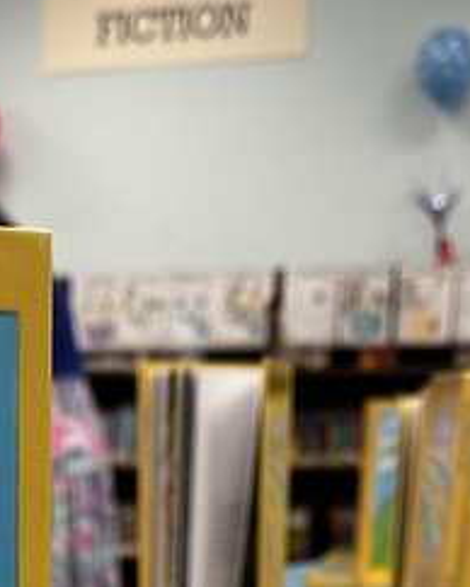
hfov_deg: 15.3
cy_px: 990
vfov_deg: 16.7
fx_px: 1719
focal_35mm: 99
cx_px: 15
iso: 125
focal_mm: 6.86
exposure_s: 1/60
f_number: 1.78
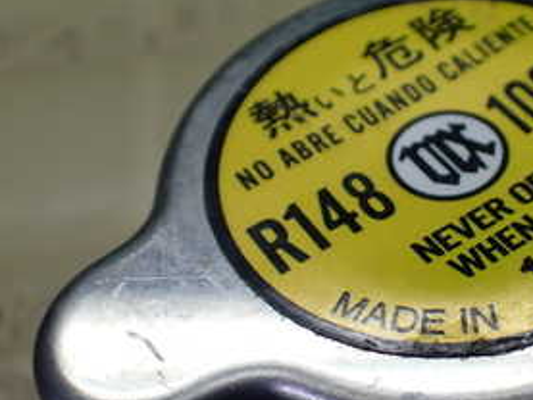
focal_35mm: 65
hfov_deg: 29.4
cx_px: 391
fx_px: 1001
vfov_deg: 22.6
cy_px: 227
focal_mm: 5.4
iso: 100
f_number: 2.3
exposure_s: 1/160
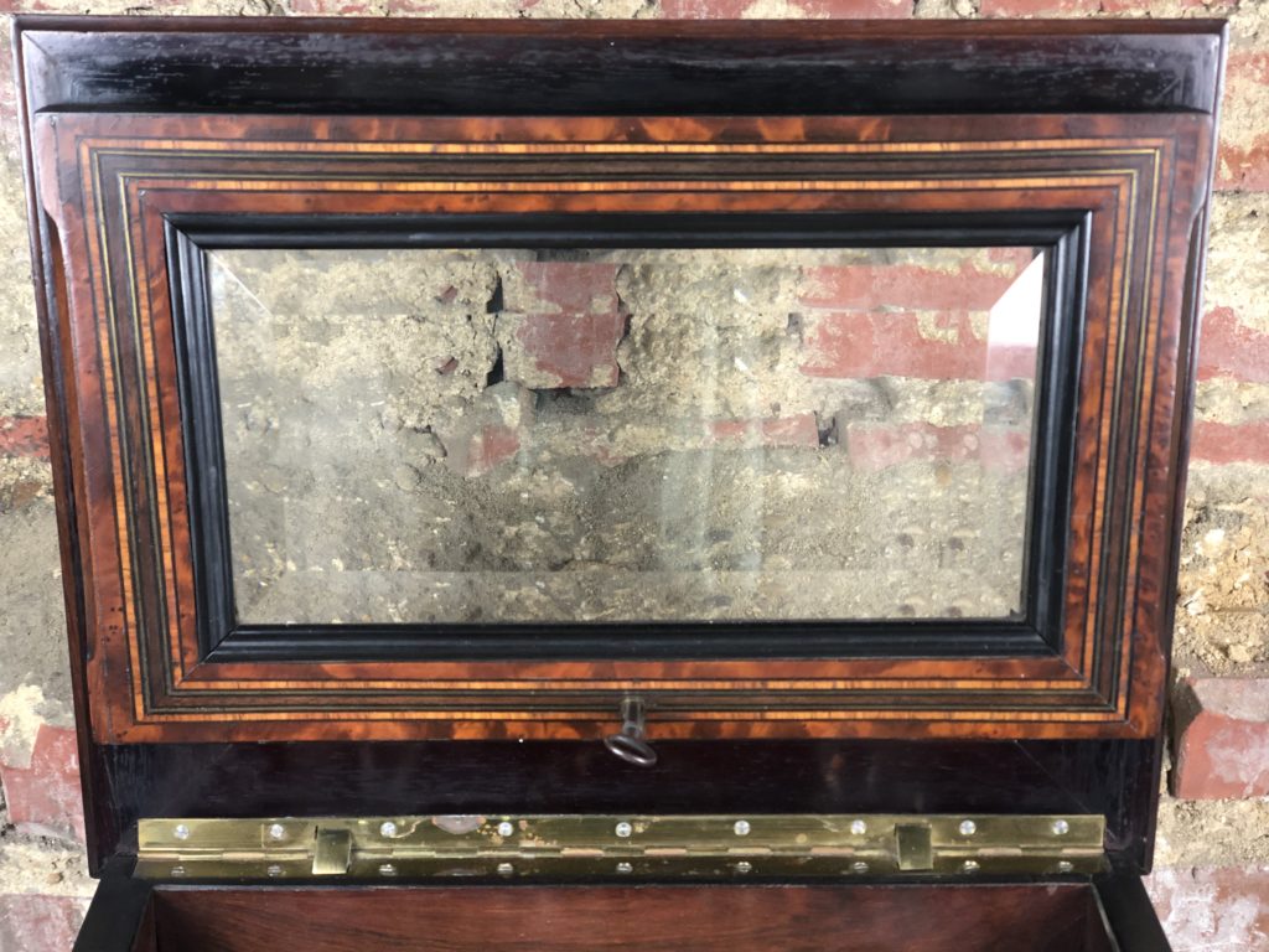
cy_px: 476
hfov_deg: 36.8
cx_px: 634
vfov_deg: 28.0
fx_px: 1906
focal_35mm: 52
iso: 100
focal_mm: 6
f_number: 2.4
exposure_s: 1/33
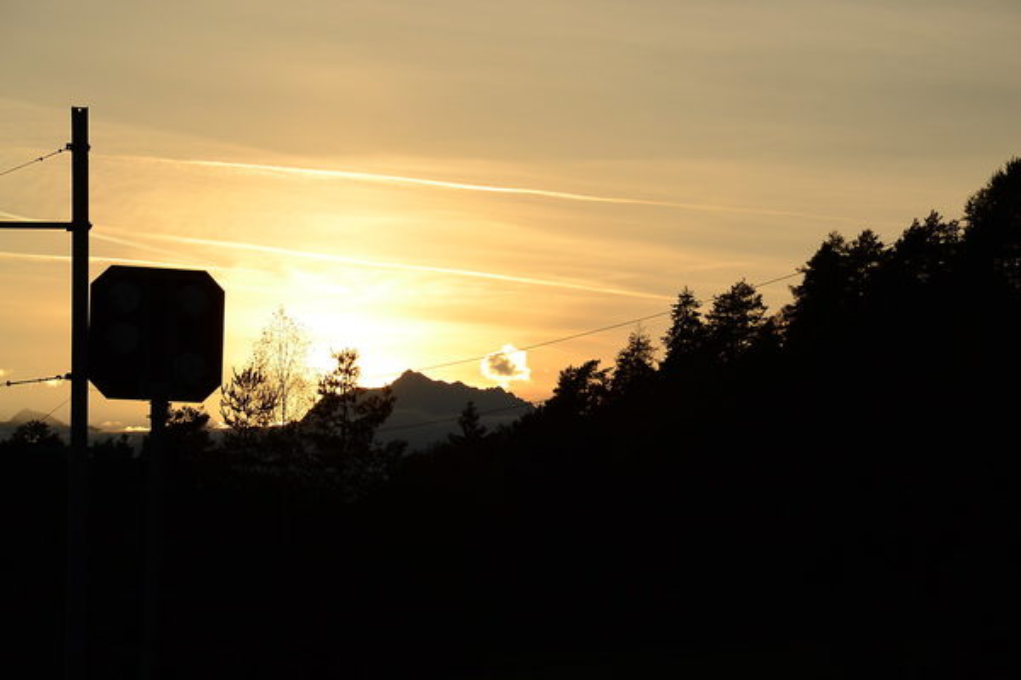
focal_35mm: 158
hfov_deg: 13.0
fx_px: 4467
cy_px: 340
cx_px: 510
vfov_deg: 8.7
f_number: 10
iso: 200
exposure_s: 1/1000
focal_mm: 105
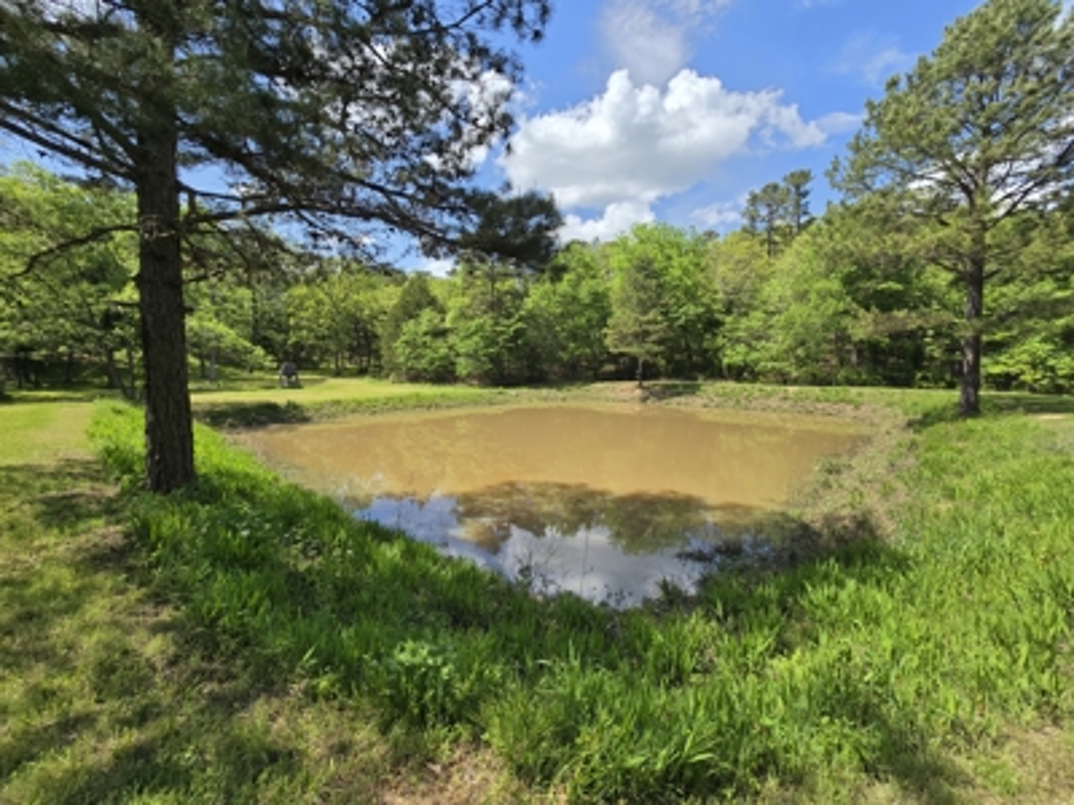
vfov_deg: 89.9
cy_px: 402
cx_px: 537
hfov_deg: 106.2
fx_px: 403
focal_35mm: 13
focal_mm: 2.2
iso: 50
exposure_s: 1/1709
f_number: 2.2
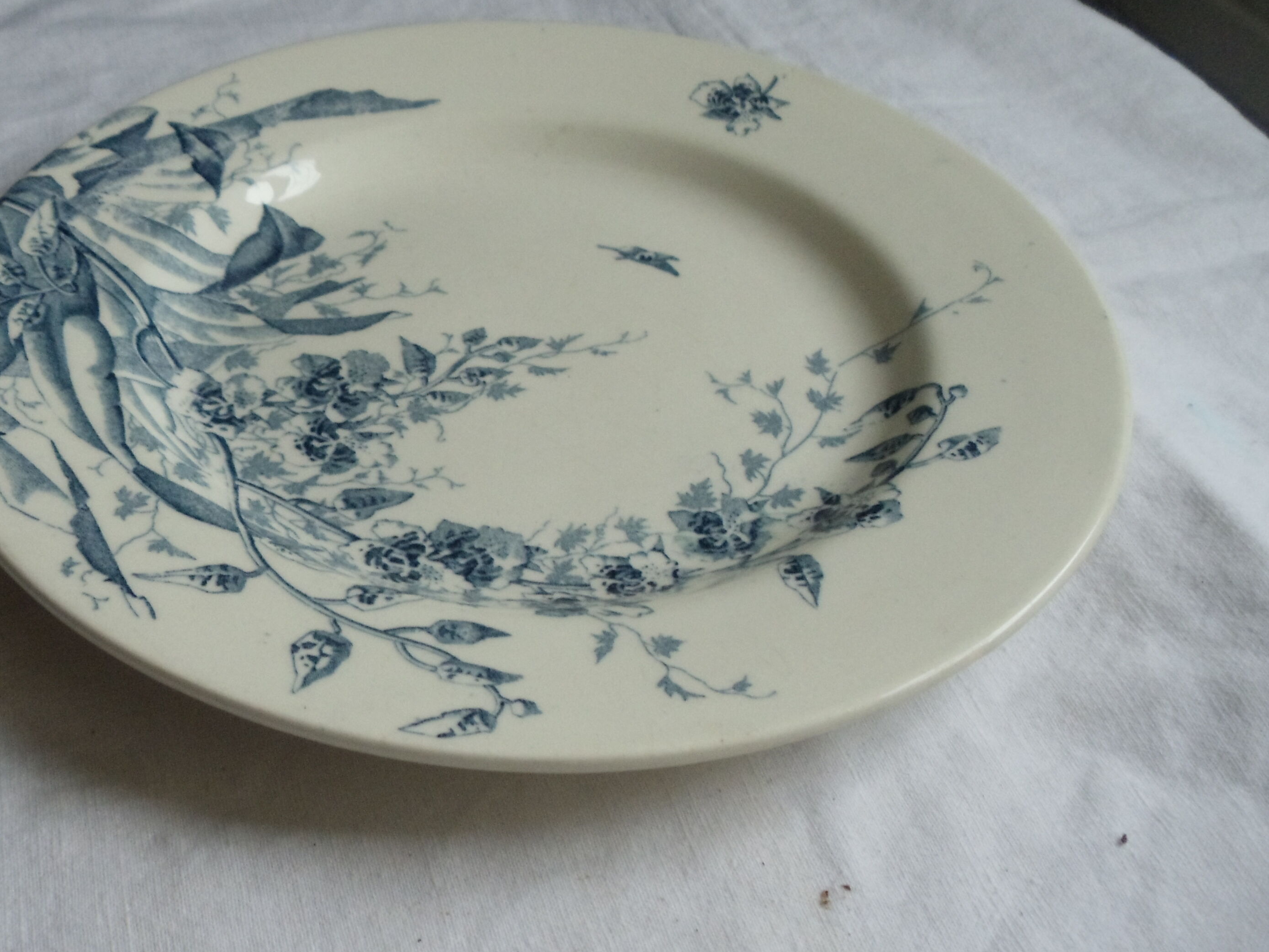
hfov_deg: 33.0
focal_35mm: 58
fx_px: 2127
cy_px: 452
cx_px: 461
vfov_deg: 25.2
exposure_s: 1/30
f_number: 3.5
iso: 400
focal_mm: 6
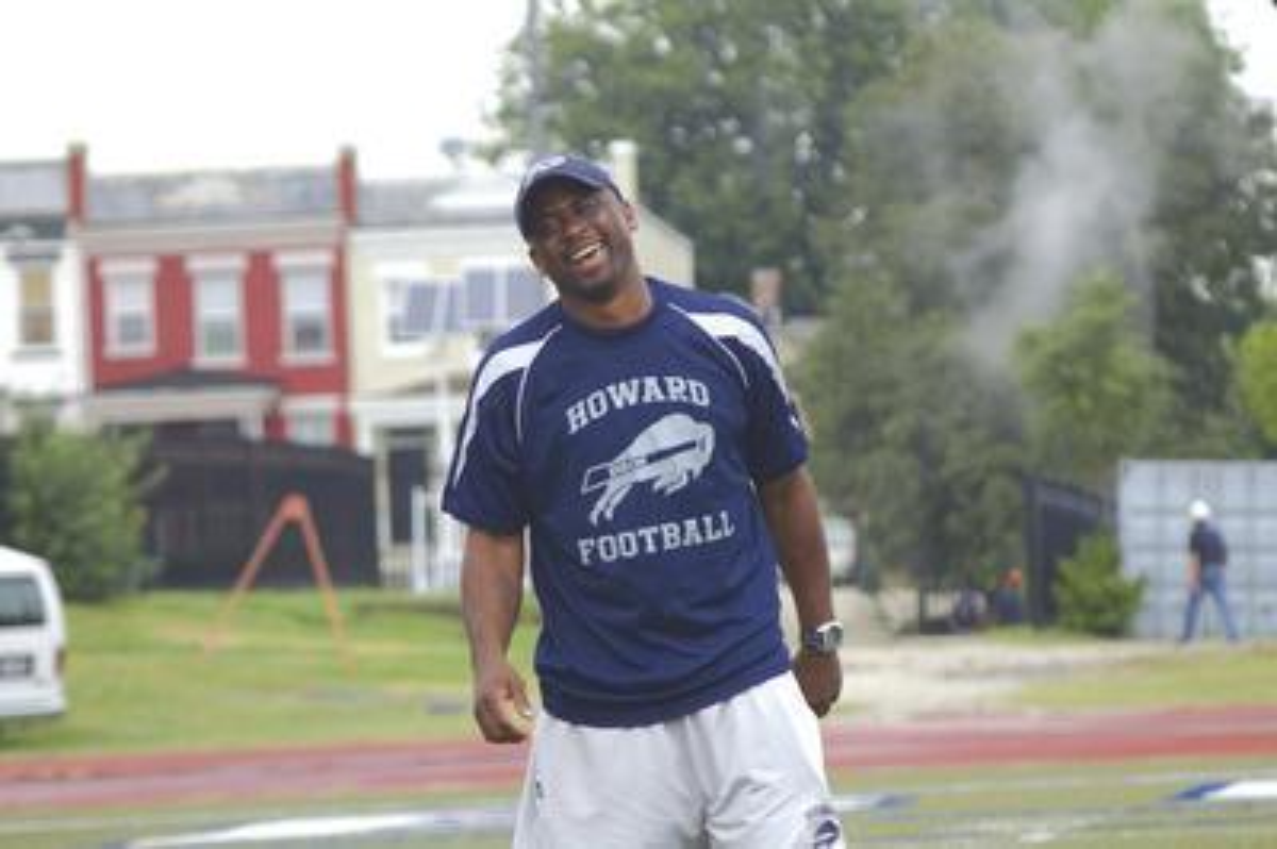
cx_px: 638
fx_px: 7071
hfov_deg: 10.3
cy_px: 424
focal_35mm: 200
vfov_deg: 6.9
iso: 400
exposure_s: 1/180
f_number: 5.6
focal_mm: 133
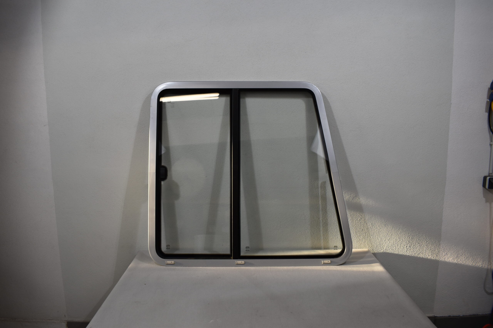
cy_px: 164
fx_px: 370
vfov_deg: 47.9
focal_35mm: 27
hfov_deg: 67.4
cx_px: 246
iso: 400
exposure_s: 1/250
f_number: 5.6
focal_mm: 18
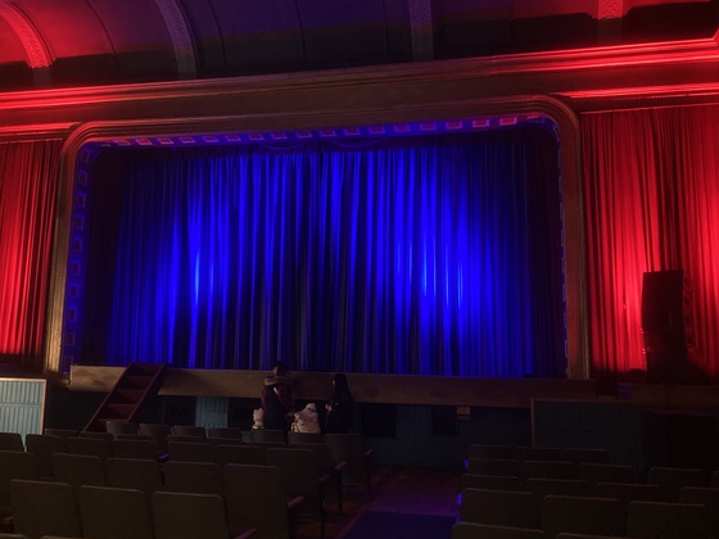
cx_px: 318
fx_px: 665
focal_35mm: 32
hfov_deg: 56.7
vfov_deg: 44.2
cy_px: 258
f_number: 1.8
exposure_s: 1/15
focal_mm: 3.99
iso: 1250
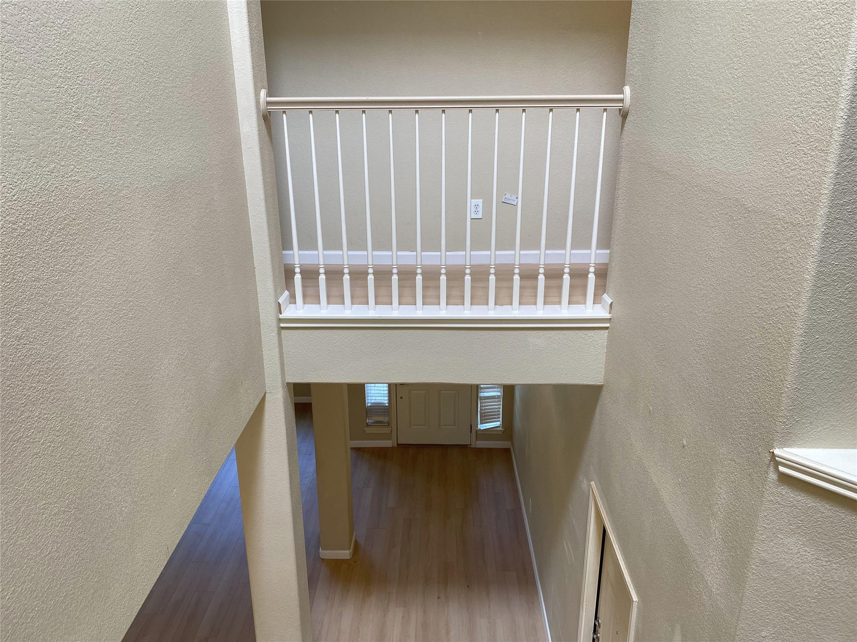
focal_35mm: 26
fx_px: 644
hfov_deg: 67.3
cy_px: 321
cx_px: 428
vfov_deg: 53.1
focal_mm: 4.25
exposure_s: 1/60
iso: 125
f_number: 1.8
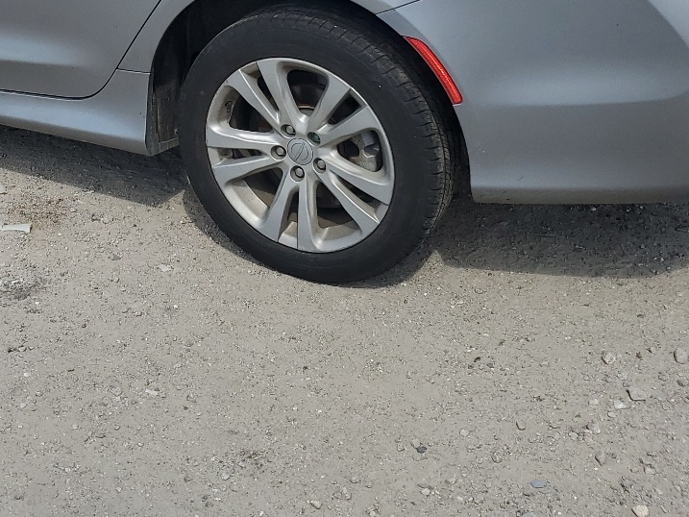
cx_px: 176
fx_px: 1155
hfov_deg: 32.6
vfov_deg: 23.9
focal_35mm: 58
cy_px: -23
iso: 50
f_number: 1.5
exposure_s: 1/2000
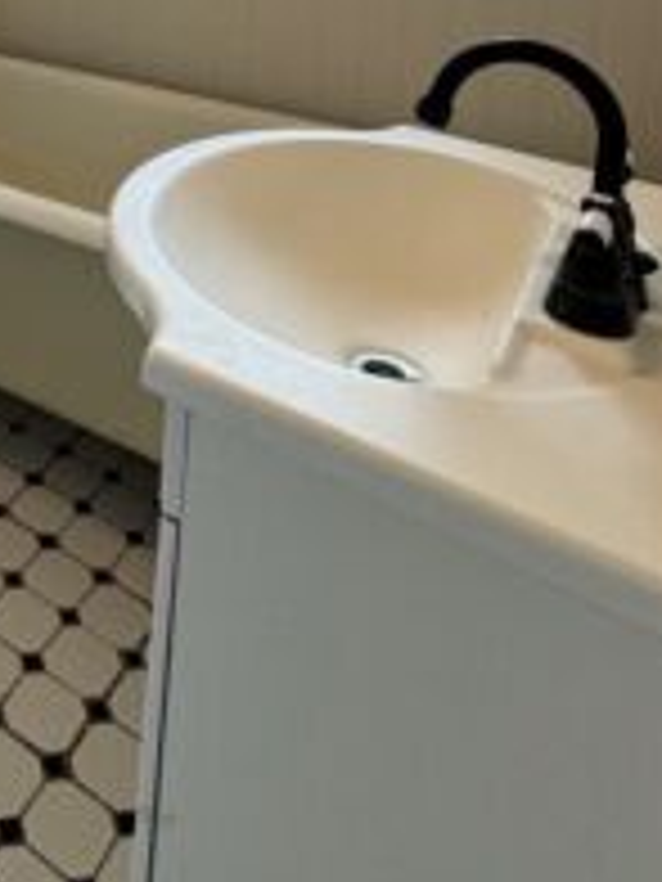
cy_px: -110
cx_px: -63
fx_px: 969
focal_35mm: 38
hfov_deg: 33.1
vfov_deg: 39.2
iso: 125
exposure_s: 1/120
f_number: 2.2
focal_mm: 2.22
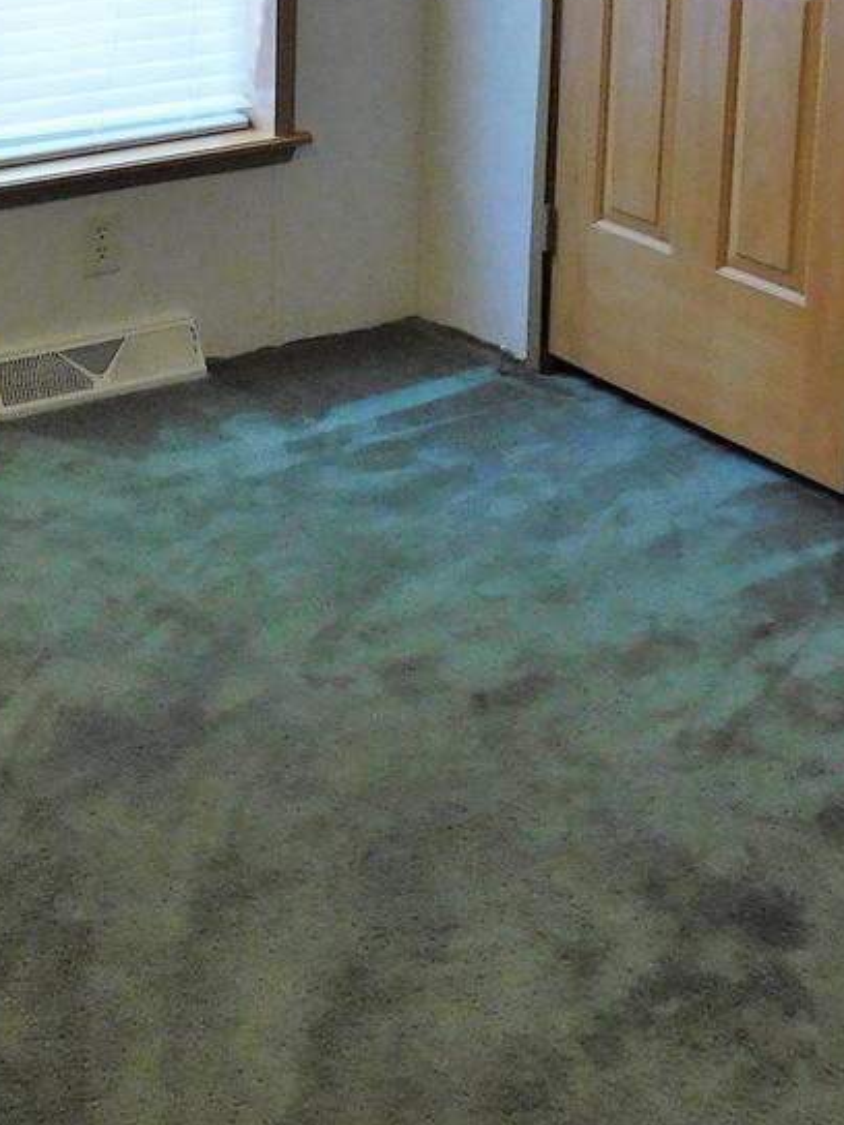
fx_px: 2113
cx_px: 37
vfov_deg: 28.1
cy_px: 2
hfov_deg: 21.9
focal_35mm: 65
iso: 200
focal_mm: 4
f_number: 3
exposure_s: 1/30
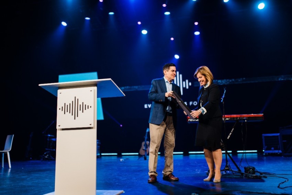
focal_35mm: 35
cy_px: 98
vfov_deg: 37.9
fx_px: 284
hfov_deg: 54.4
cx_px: 146
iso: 320
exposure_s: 1/160
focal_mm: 35
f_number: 1.6
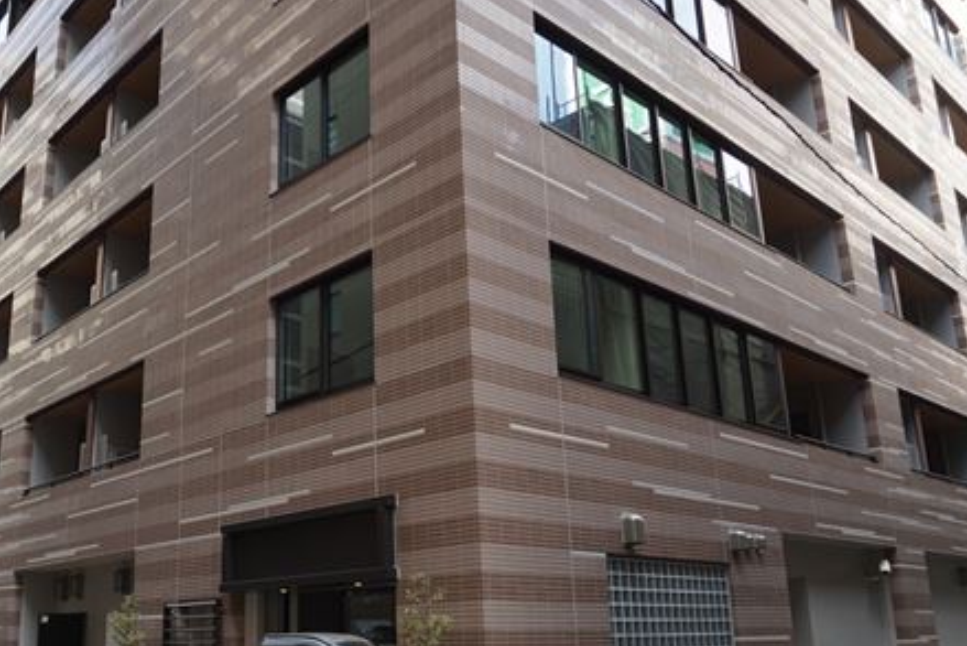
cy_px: 394
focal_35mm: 35
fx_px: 940
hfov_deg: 53.7
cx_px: 350
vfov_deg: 37.7
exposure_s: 1/80
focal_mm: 16
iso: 100
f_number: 5.6
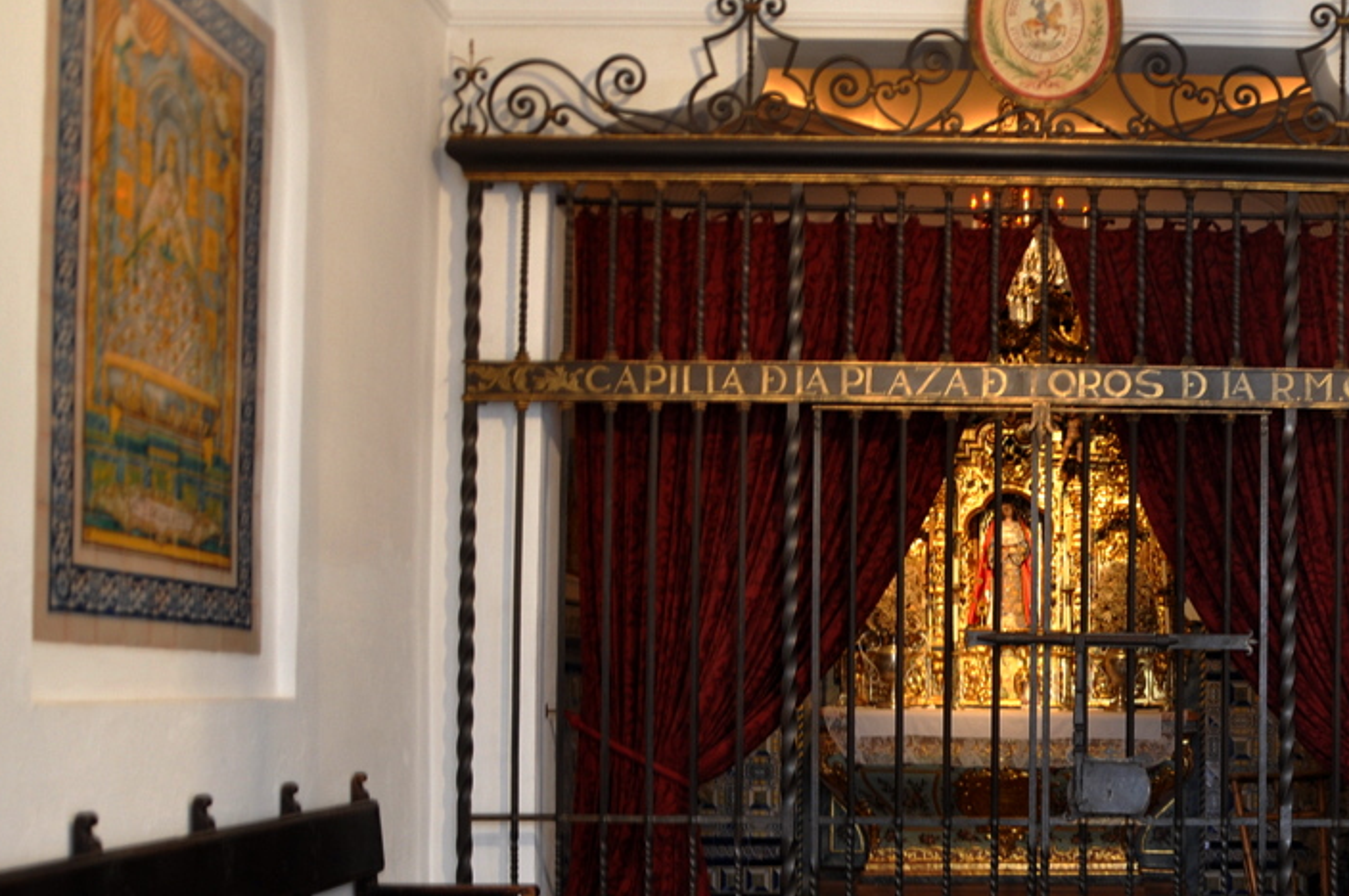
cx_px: 1090
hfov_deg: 40.9
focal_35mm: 46
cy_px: 648
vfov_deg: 28.8
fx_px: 1722
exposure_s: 1/2
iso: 200
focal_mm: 18
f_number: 3.5
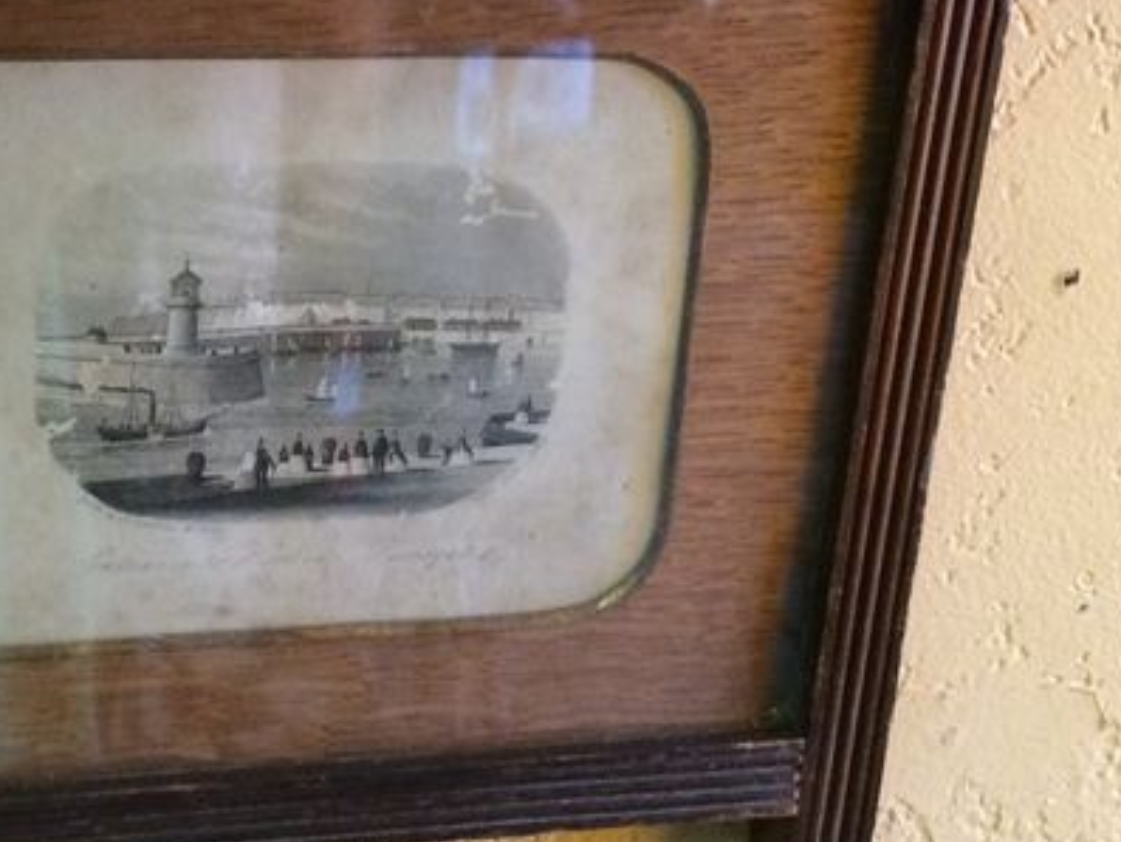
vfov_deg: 21.5
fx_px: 2203
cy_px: 253
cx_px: 217
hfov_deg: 27.9
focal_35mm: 68
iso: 200
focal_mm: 4.12
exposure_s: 1/30
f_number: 2.2
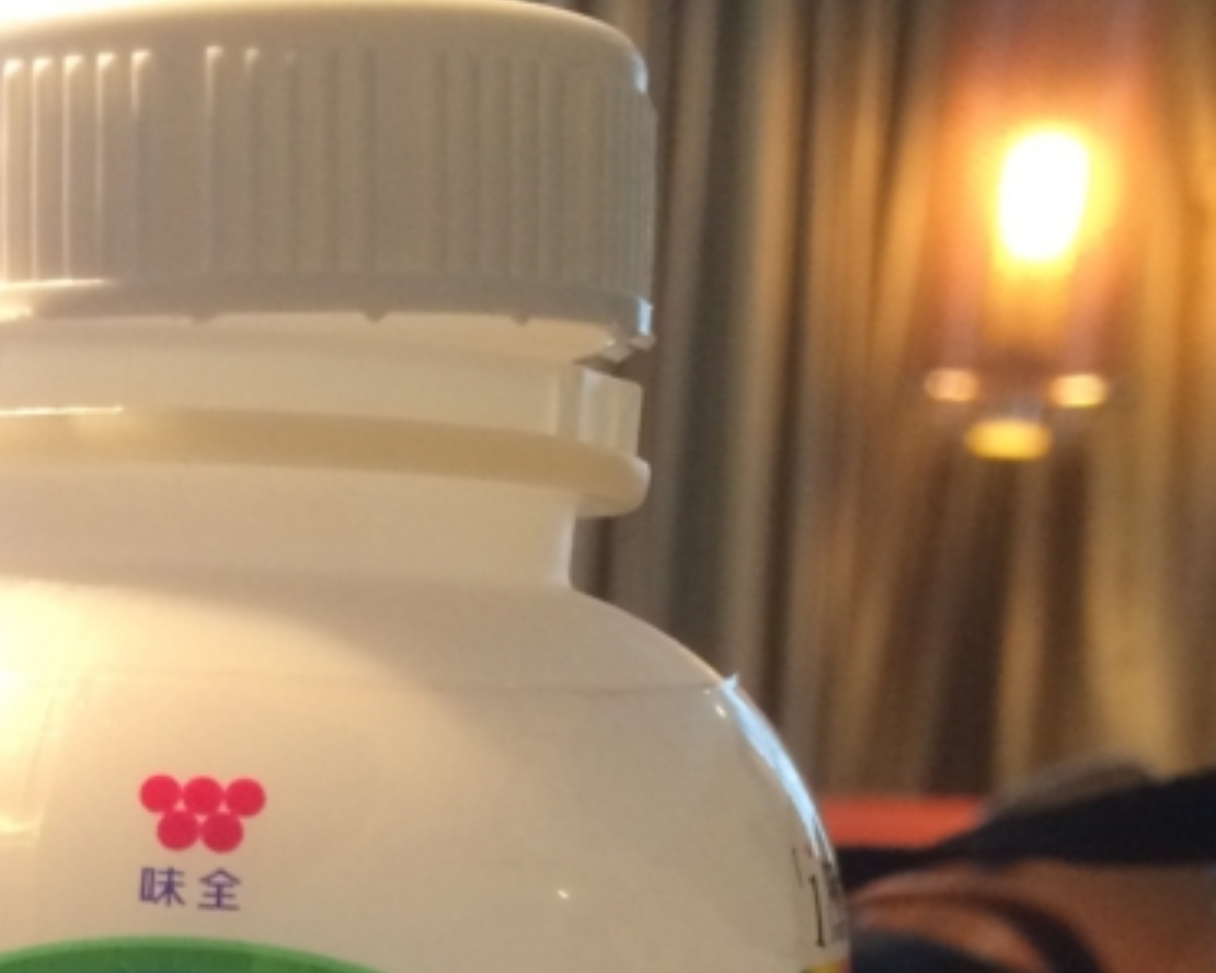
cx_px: 145
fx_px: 2915
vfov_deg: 16.6
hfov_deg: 23.0
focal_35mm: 81
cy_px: 1617
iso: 160
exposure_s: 1/30
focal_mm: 4.12
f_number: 2.2
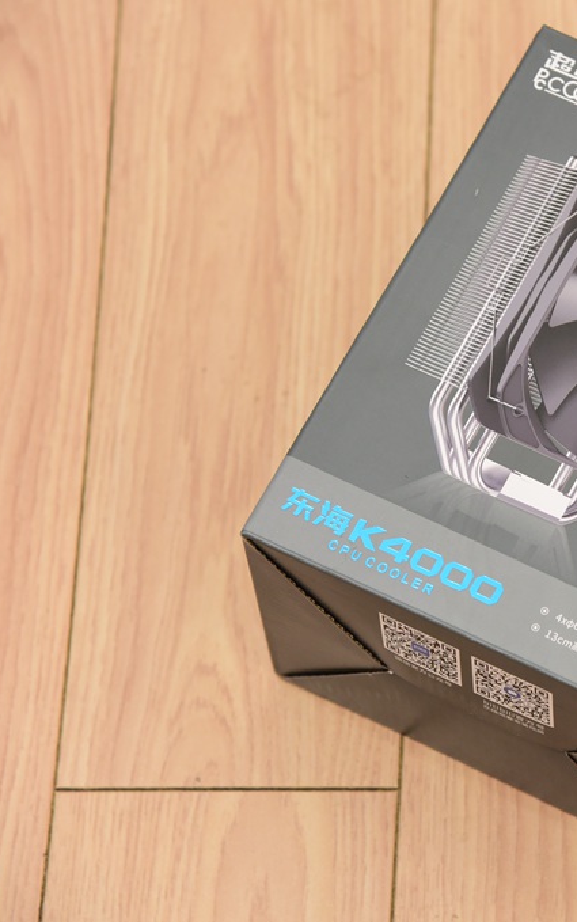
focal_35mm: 169
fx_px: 4248
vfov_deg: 12.4
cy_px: 461
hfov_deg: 7.7
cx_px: 637
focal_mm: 110
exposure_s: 1/60
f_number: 5.6
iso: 1600
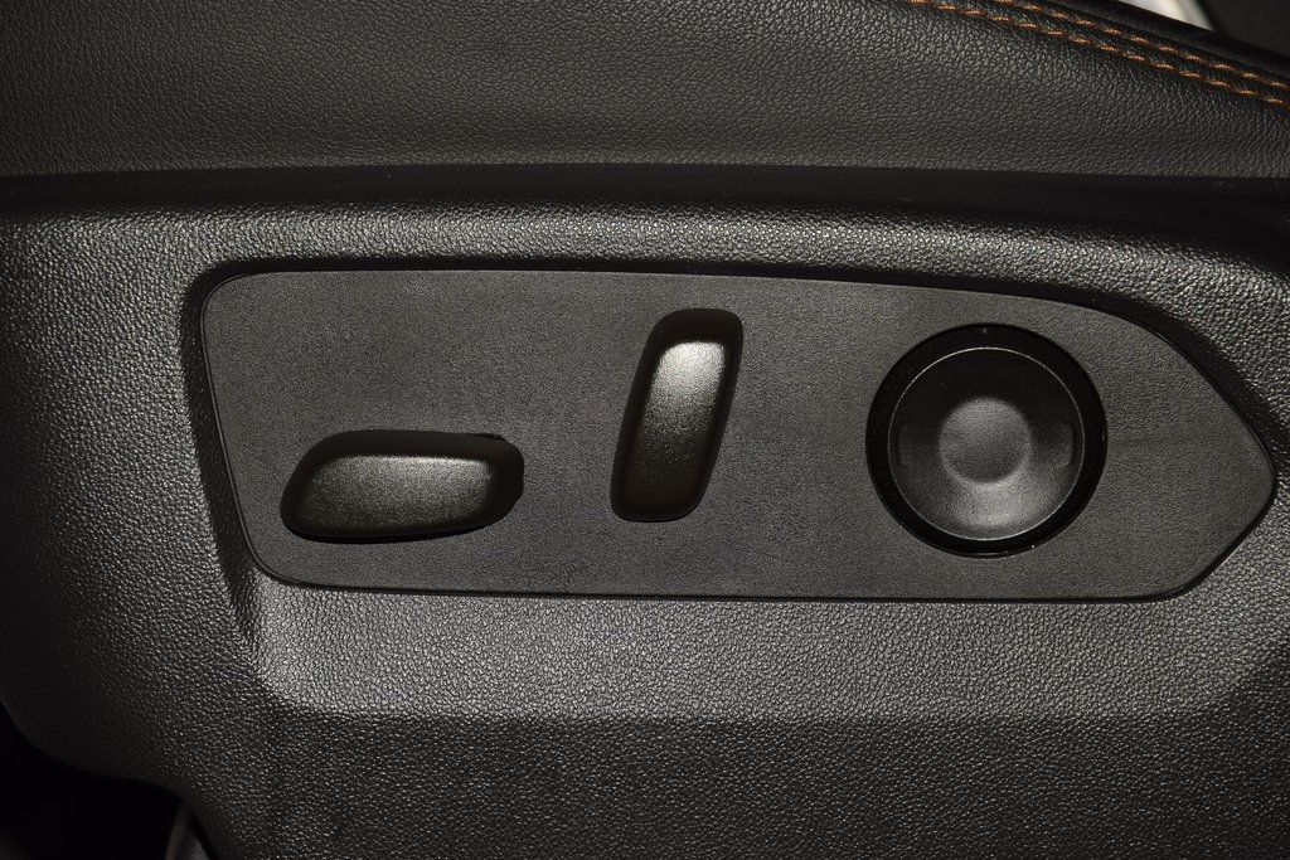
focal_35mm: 105
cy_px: 430
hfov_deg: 19.5
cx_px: 645
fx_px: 3763
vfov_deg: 13.0
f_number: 8
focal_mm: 70
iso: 100
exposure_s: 1/125
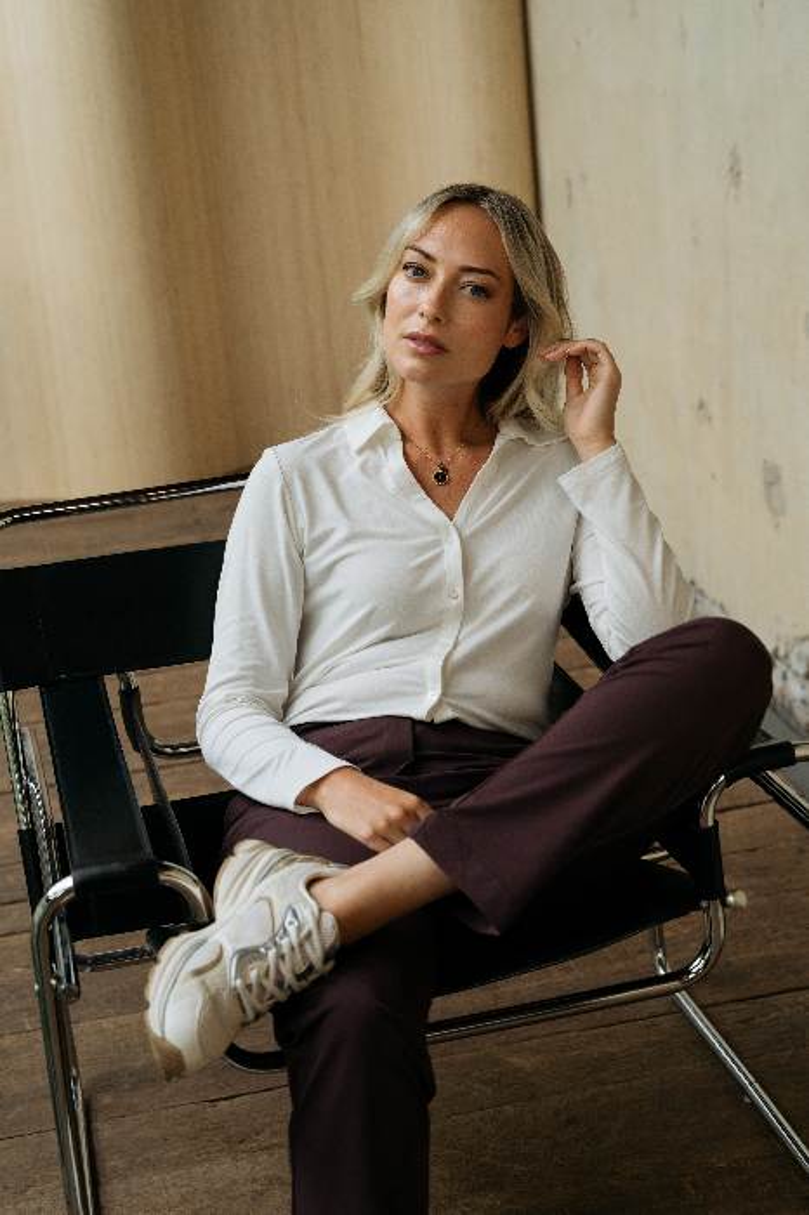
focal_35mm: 55
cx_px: 404
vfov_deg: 36.3
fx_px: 1856
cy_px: 608
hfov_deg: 24.6
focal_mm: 55
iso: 400
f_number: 4.5
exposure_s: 1/200
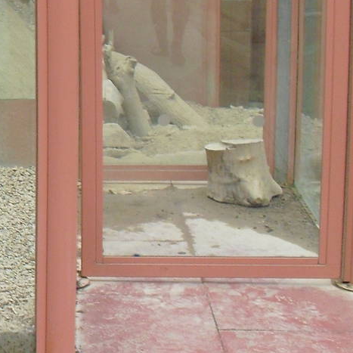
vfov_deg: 15.9
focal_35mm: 109
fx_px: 1258
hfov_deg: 14.4
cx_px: -239
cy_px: 82
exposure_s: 1/100
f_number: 3.1
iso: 200
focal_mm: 6.3
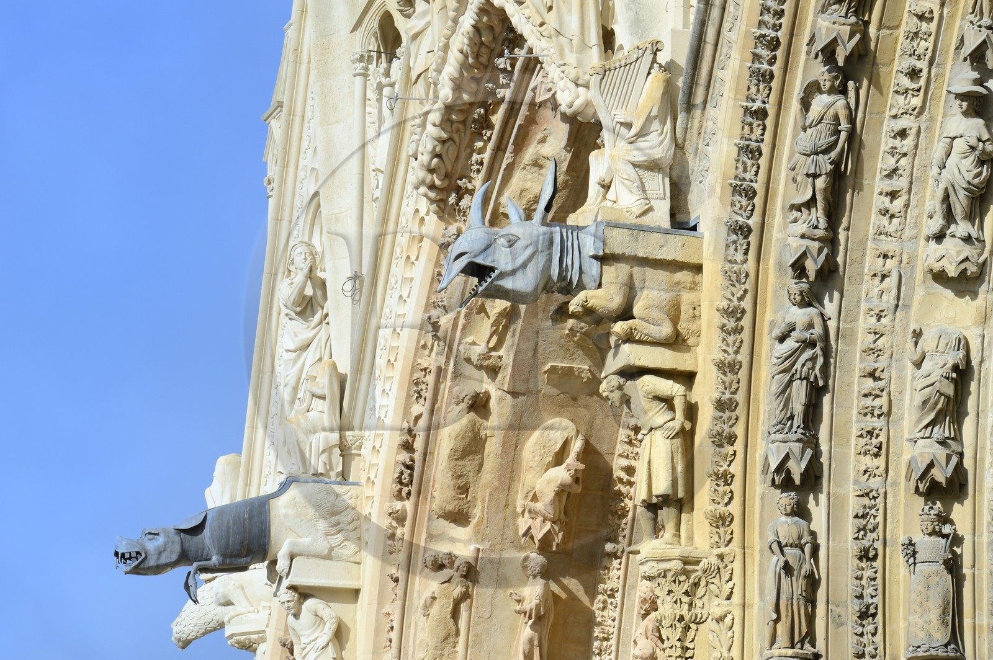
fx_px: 5512
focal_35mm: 200
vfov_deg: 6.9
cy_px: 330
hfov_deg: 10.3
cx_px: 496
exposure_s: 1/200
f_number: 14
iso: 200
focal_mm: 200
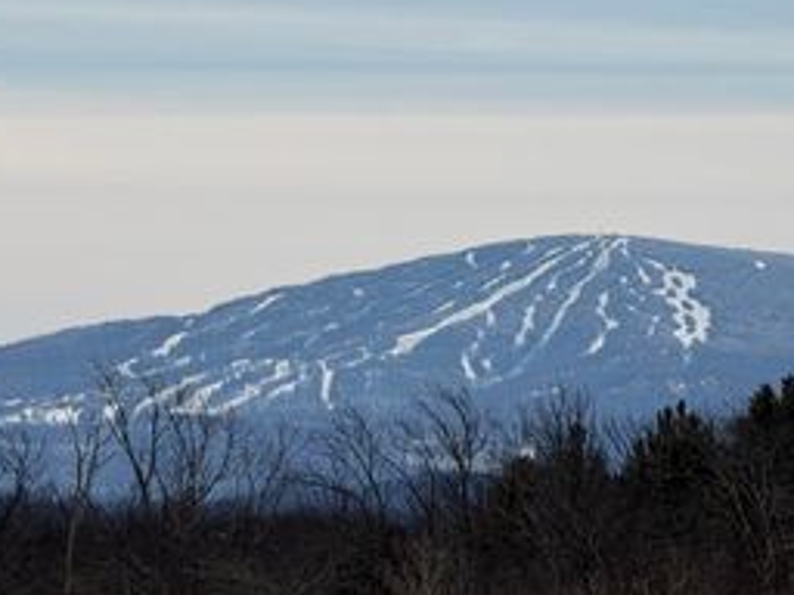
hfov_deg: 8.4
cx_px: 633
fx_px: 5367
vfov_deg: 6.3
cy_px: 469
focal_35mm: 234
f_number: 2.8
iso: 32
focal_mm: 15.66
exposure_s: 1/3891
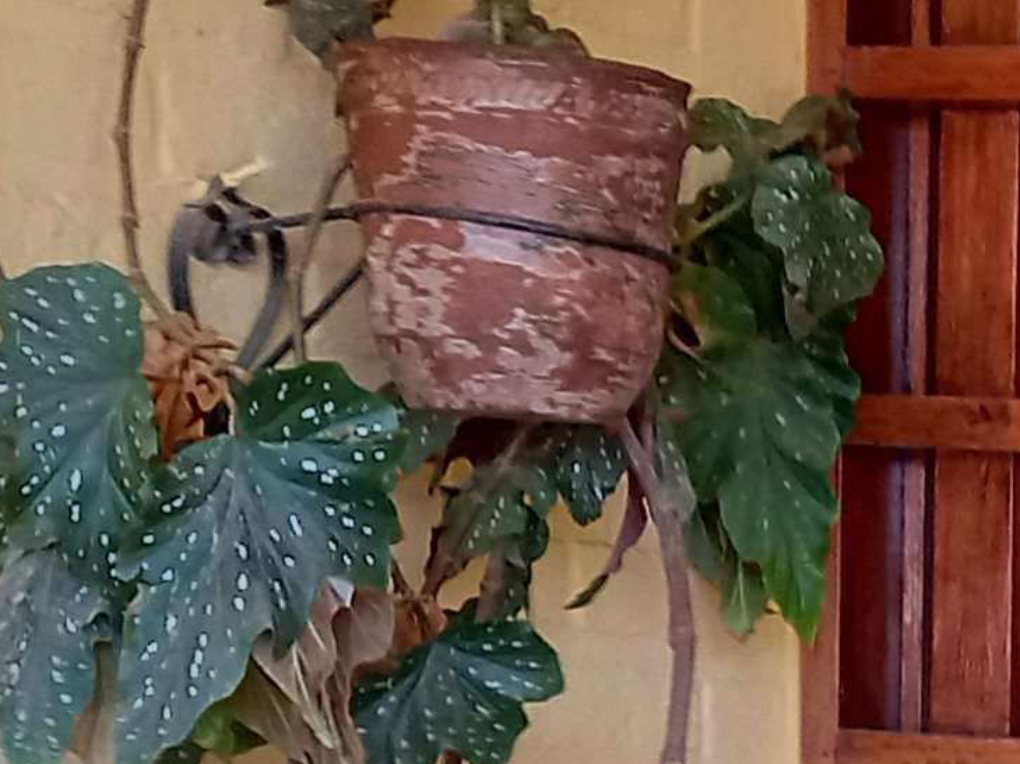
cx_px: 1734
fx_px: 4036
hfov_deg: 13.2
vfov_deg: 10.3
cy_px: 1267
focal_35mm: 137
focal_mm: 4.6
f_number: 2
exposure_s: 1/50
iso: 100
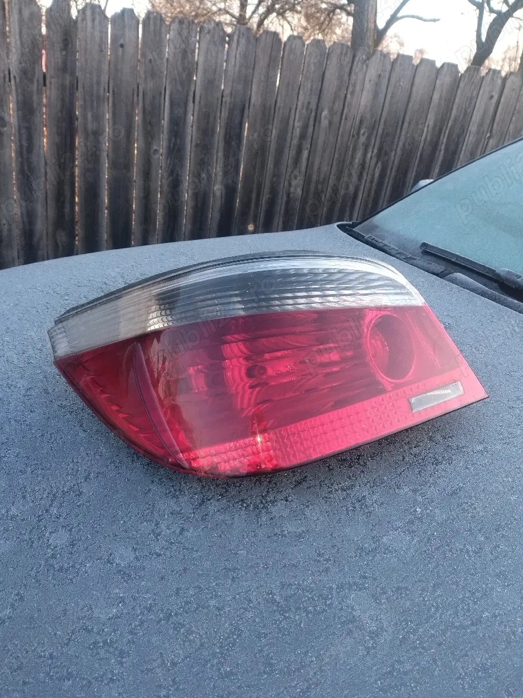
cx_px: 252
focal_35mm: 28
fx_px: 564
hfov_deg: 49.8
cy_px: 346
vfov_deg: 63.4
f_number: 1.7
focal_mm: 4.71
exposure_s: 1/159
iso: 143
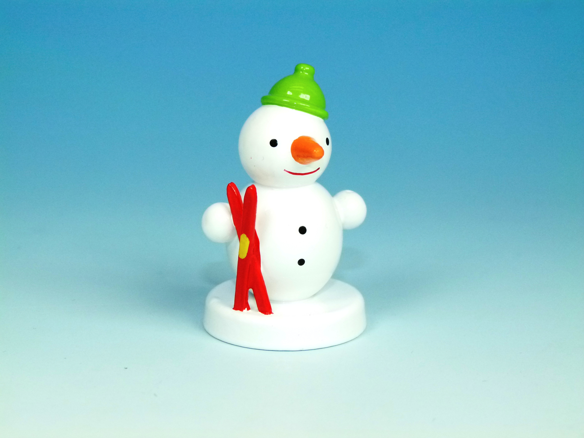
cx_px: 292
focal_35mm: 111
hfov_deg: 17.7
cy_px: 219
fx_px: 1873
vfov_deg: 13.3
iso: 400
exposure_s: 1/1000
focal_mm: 20
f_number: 3.5
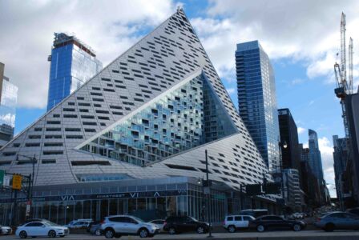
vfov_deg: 35.6
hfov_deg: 51.2
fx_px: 374
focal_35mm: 38
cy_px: 120
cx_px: 180
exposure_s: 1/250
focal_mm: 25
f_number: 10
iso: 200
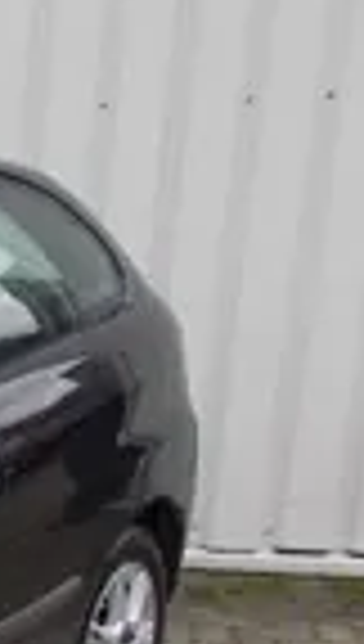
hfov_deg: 10.0
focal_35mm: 95
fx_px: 1621
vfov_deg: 21.4
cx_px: -692
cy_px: 694
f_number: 3.2
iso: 80
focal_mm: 4.6
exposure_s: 1/125
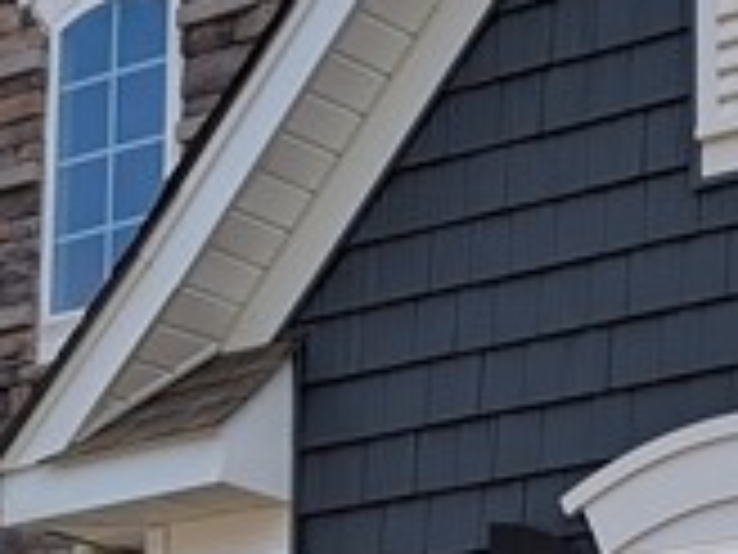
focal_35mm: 150
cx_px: 817
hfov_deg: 12.9
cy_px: 820
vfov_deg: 9.6
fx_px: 3198
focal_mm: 6.9
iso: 20
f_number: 1.68
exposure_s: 1/1176
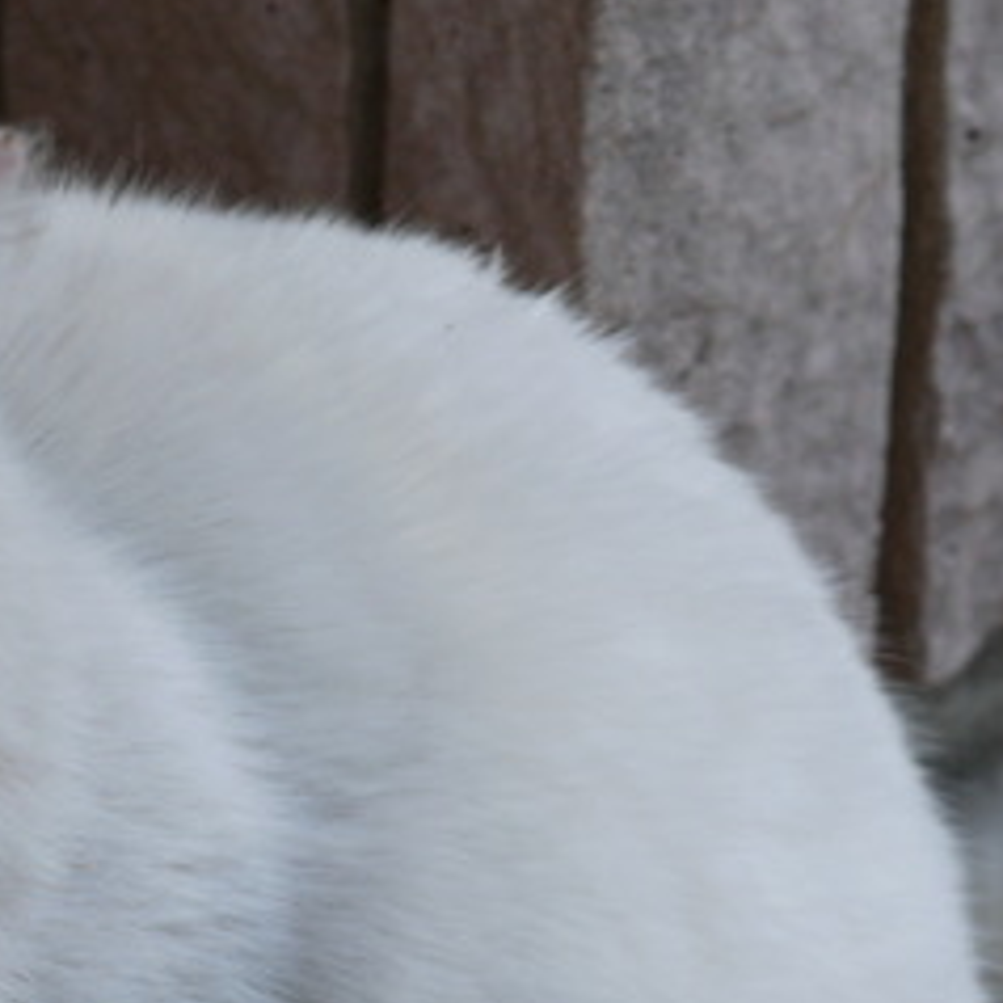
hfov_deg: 4.3
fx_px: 13440
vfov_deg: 4.3
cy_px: 1134
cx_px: 30
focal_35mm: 410
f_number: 5
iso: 100
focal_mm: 54
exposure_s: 1/125
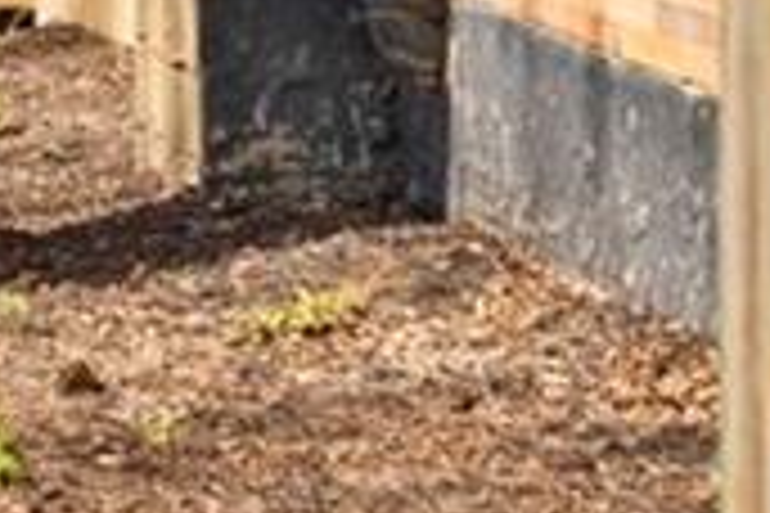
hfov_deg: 10.5
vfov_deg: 7.4
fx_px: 3850
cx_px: -743
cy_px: -459
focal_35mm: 180
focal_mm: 30
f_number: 4
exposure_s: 1/2500
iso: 400
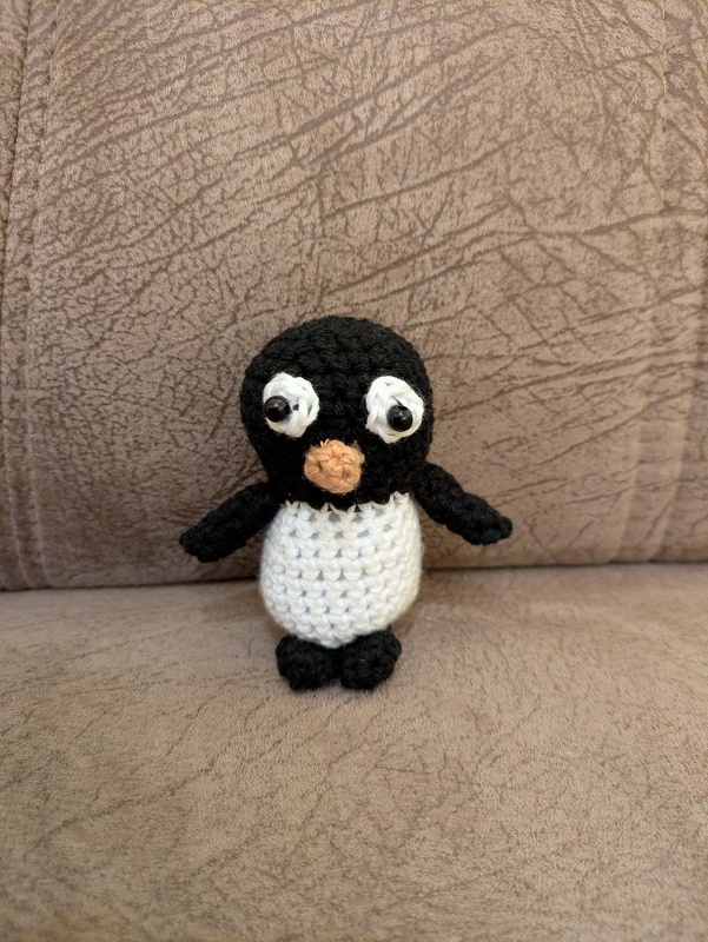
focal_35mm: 25
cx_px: 354
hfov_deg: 54.9
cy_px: 471
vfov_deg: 69.4
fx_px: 681
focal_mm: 5.43
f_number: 1.89
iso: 599
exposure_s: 1/25
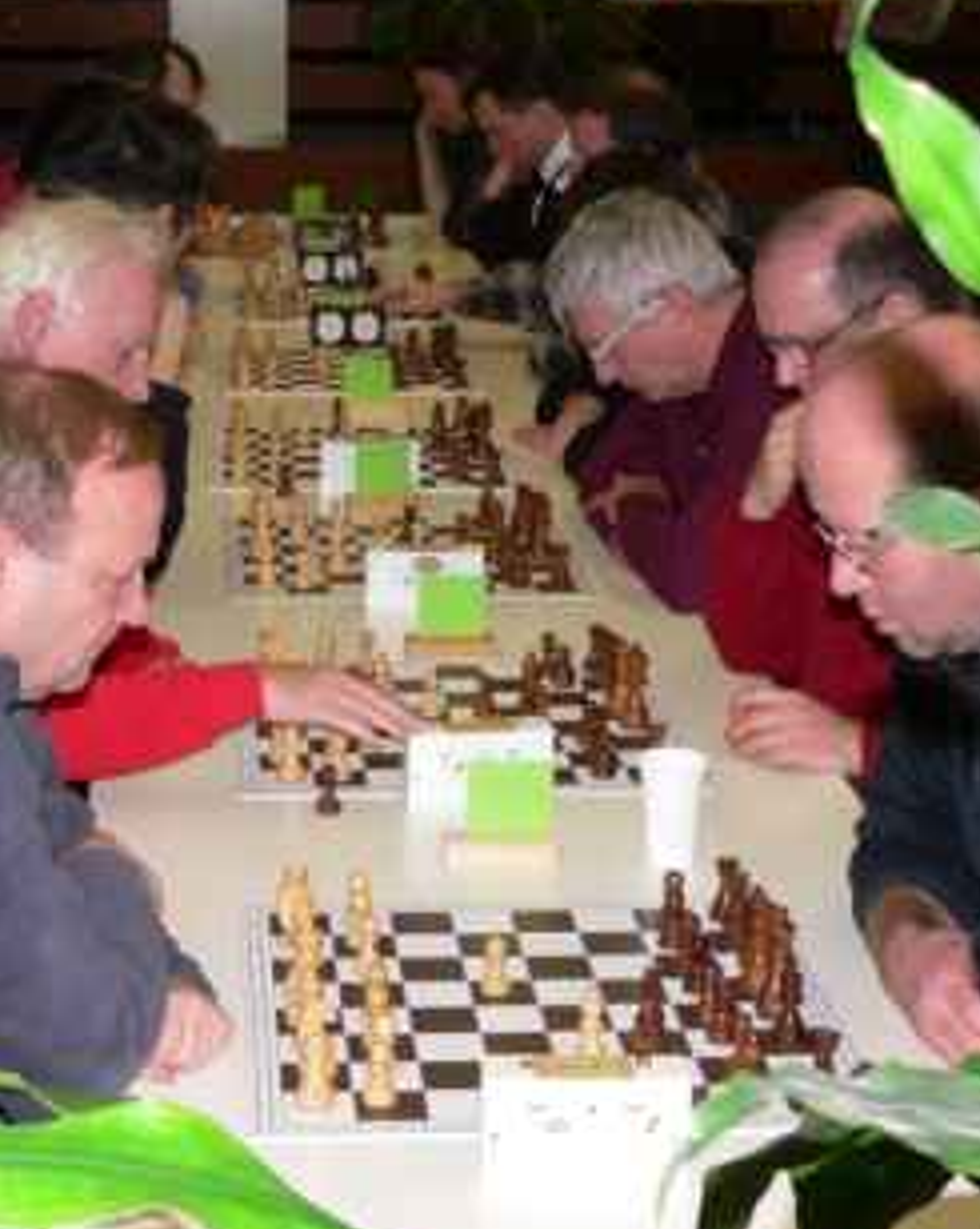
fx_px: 2723
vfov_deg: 25.4
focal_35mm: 75
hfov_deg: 20.3
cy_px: 524
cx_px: 308
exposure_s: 1/60
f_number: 2.8
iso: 100
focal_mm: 7.6
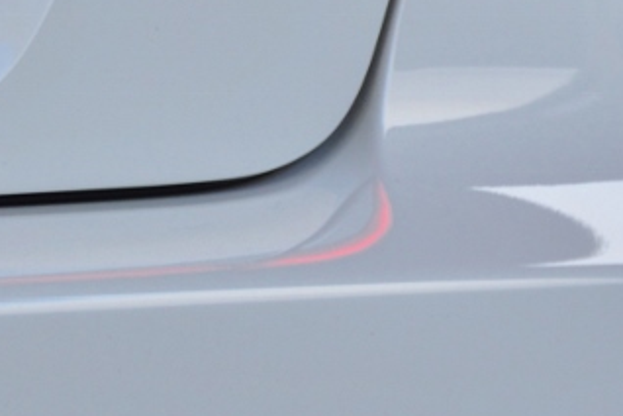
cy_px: -260
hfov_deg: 3.7
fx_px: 9604
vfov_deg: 2.5
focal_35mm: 555
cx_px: -24
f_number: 4.2
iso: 400
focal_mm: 92
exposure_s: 1/125
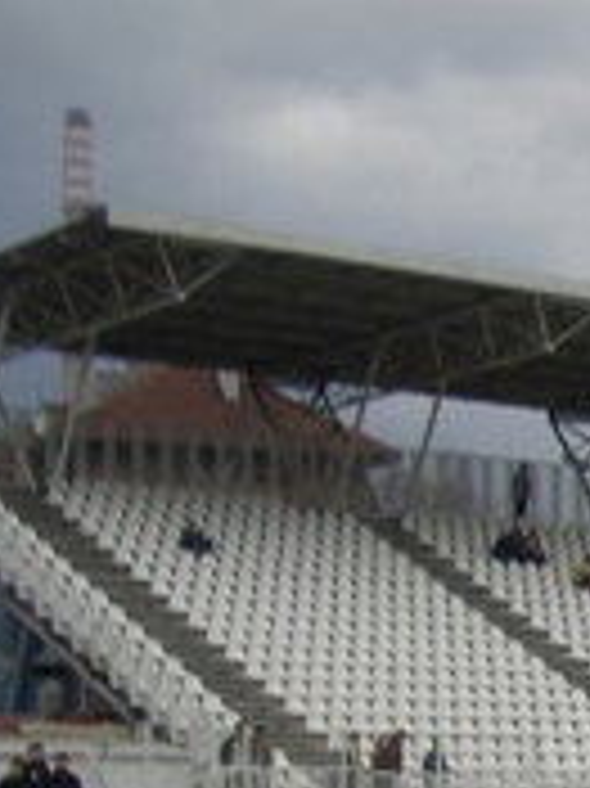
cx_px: 1248
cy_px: 937
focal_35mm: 120
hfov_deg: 11.0
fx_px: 2730
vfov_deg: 15.8
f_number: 2.6
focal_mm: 5.8
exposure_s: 1/320
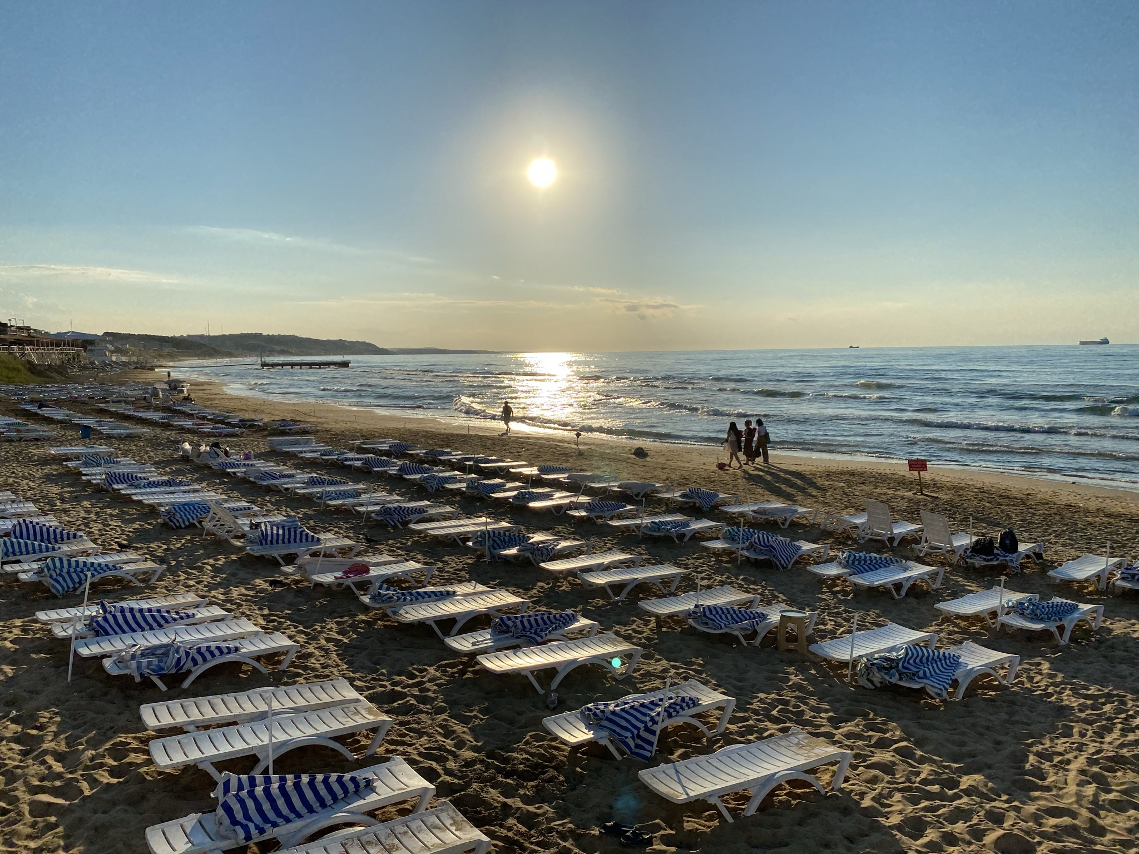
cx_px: 570
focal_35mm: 26
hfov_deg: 67.3
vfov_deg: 53.1
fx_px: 856
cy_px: 427
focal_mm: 4.25
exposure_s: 1/8850
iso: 32
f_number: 1.8
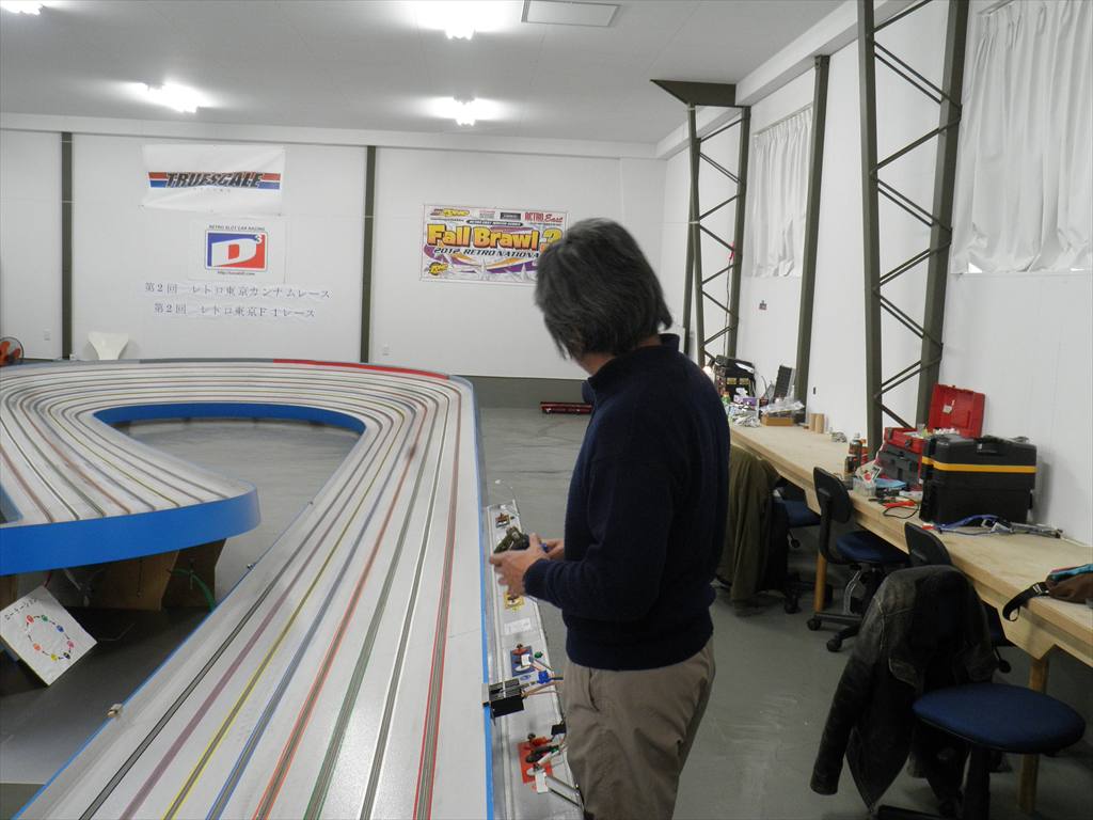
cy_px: 410
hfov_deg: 54.0
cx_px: 546
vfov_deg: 41.8
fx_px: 1074
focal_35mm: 34
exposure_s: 1/20
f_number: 3.5
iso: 200
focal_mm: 6.1
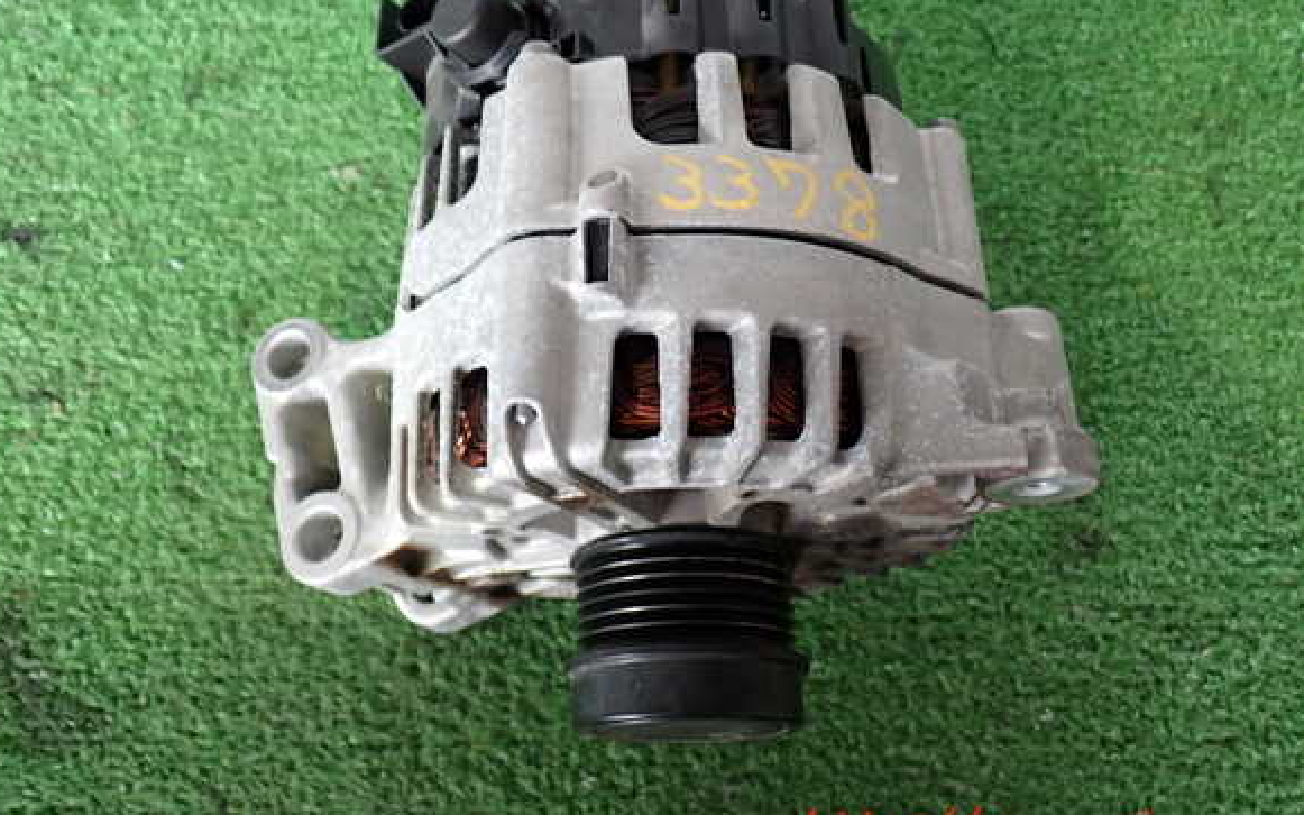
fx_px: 1244
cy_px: 355
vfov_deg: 36.2
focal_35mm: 35
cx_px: 642
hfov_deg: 55.3
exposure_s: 1/30
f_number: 2.4
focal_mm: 5.79
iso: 200
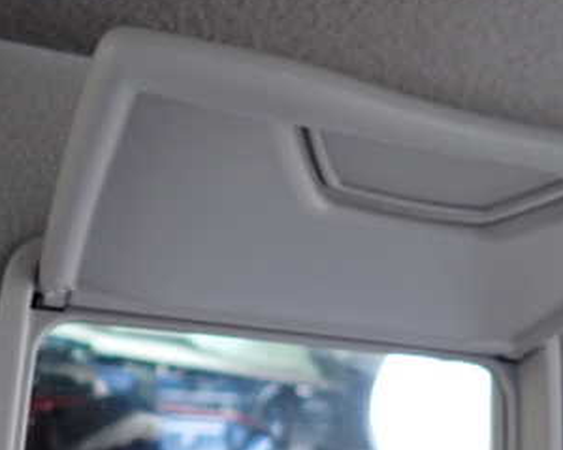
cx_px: 290
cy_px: 352
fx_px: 816
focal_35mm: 49
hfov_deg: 38.1
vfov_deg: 30.2
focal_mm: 4.5
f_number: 2
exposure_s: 1/13
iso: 800
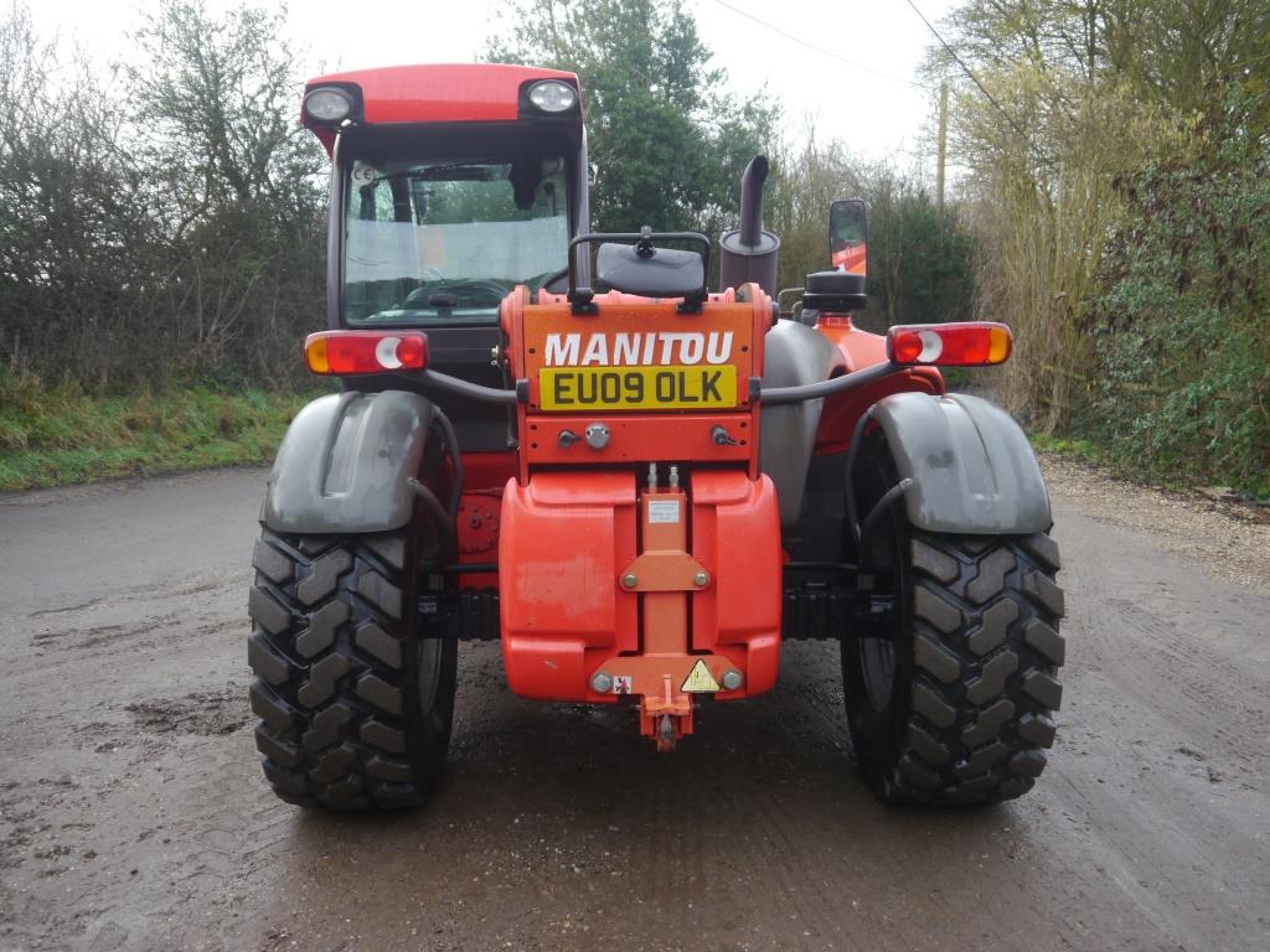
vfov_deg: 41.8
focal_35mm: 34
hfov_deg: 54.0
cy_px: 476
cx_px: 635
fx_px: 1247
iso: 160
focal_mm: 17
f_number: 4
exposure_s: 1/100
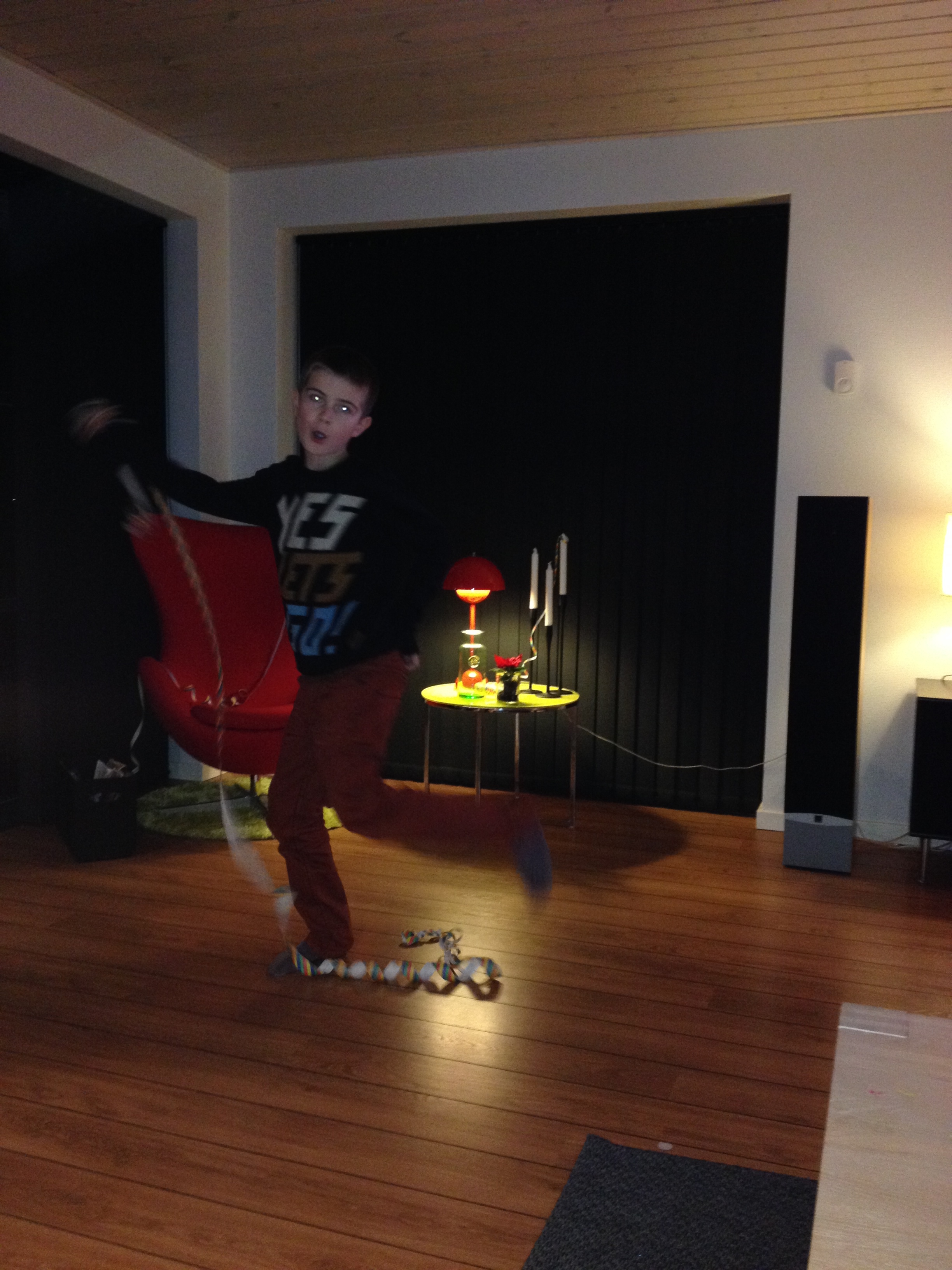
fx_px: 1283
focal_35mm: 35
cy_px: 635
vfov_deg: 52.6
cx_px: 476
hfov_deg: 40.7
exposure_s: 1/16
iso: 250
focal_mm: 4.28
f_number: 2.4
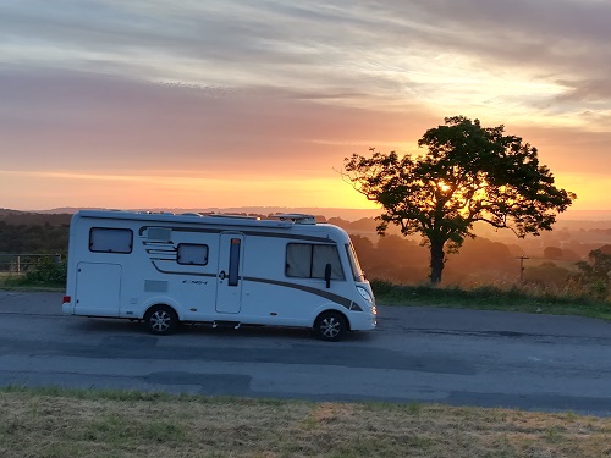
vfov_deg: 30.9
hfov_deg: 40.4
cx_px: 306
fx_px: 830
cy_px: 229
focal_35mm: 47
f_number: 2.2
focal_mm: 3.83
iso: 50
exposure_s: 1/209
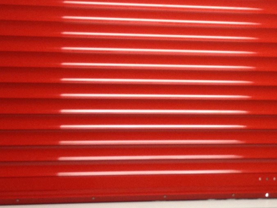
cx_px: 256
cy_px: 35
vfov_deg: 13.9
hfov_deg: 18.2
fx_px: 848
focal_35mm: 106
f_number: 2.4
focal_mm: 4.28
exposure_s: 1/20
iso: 125
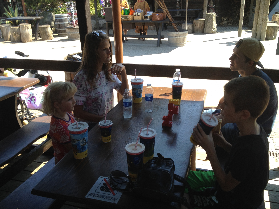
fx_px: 282
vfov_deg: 40.7
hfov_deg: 52.6
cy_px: 104
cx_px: 140
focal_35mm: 35
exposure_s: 1/312
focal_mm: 4.28
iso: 50
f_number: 2.4
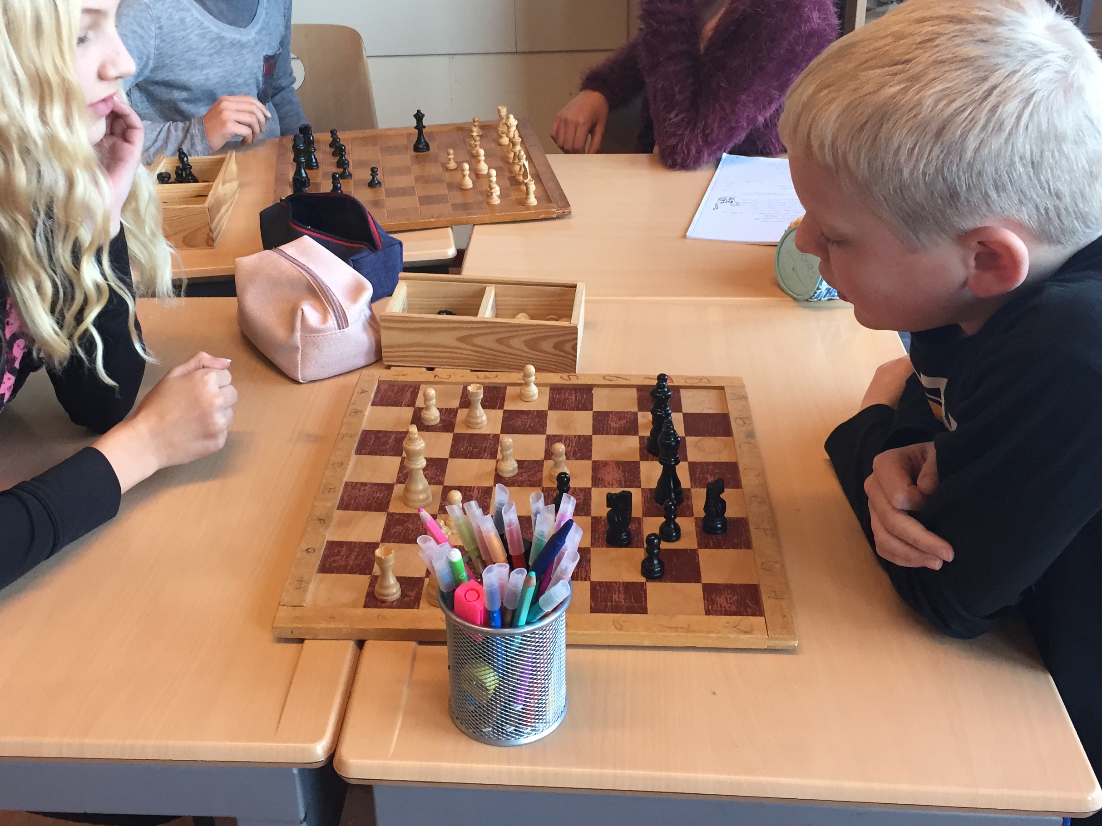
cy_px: 303
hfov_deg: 47.8
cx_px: 502
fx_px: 1242
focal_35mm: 39
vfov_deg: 36.6
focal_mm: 4.15
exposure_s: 1/30
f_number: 2.2
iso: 40
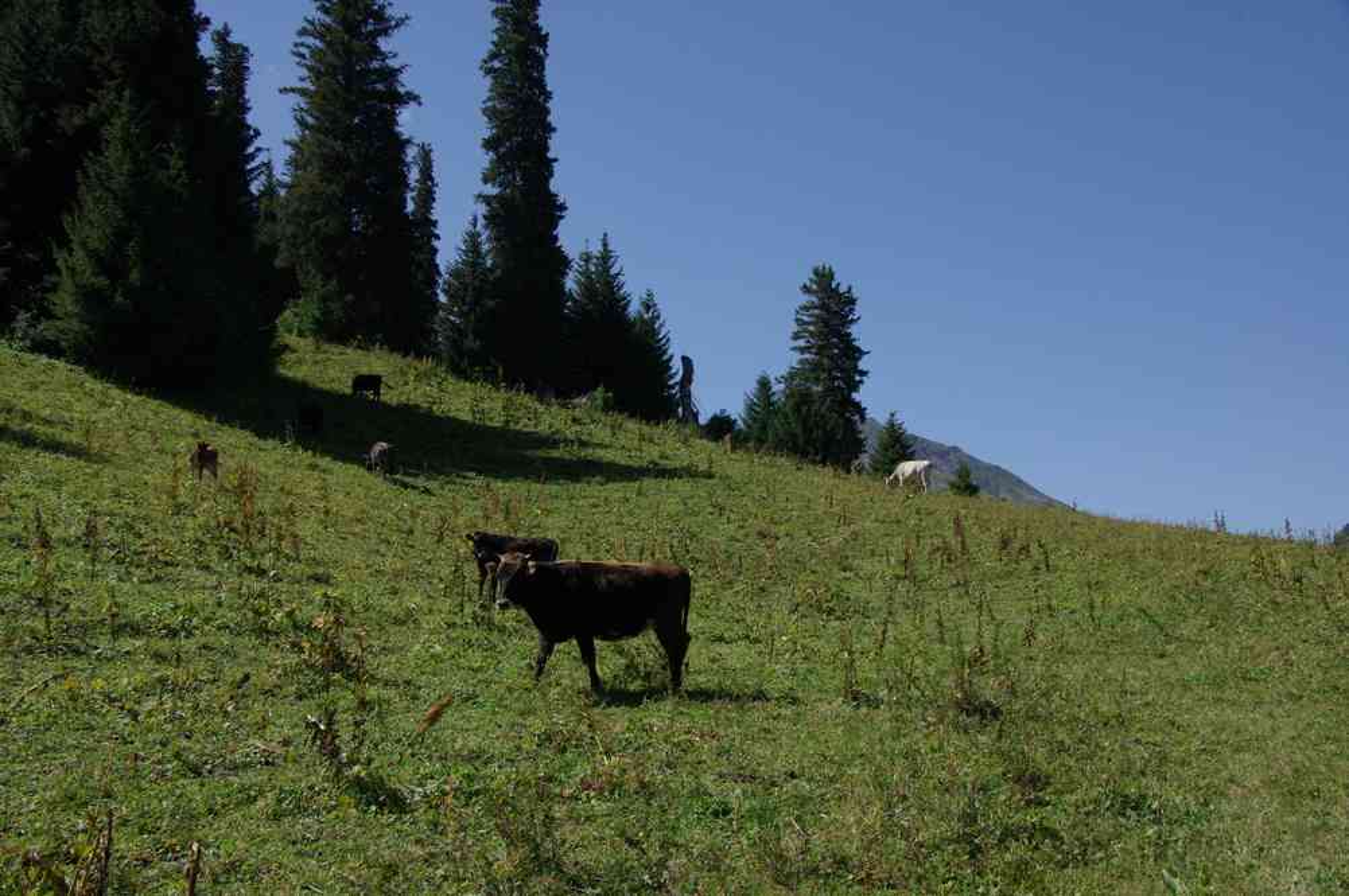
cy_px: 448
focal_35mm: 44
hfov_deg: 44.7
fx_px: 1640
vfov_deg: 30.6
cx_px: 674
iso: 100
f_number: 11
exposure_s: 1/90
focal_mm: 29.2
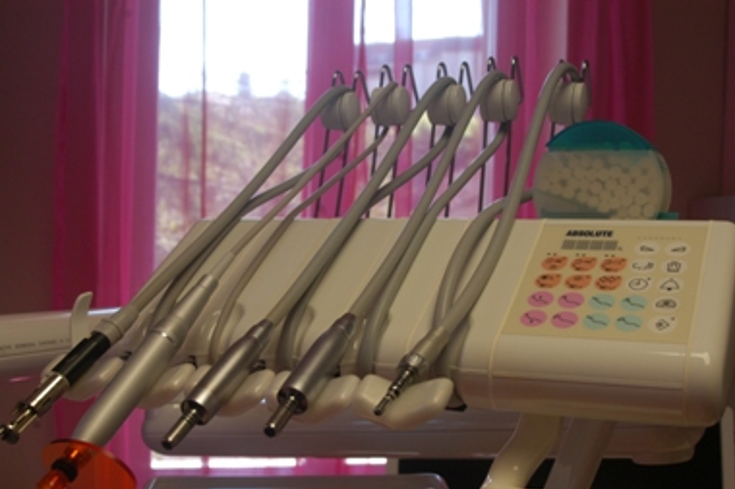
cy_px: 286
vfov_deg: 29.2
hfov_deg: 42.8
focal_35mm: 46
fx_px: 939
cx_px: 371
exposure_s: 1/160
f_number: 6.3
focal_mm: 26
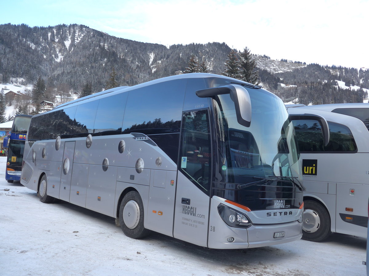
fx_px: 309
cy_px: 138
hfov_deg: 61.7
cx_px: 184
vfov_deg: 48.2
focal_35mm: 29
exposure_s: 1/200
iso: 125
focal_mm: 6
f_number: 2.8
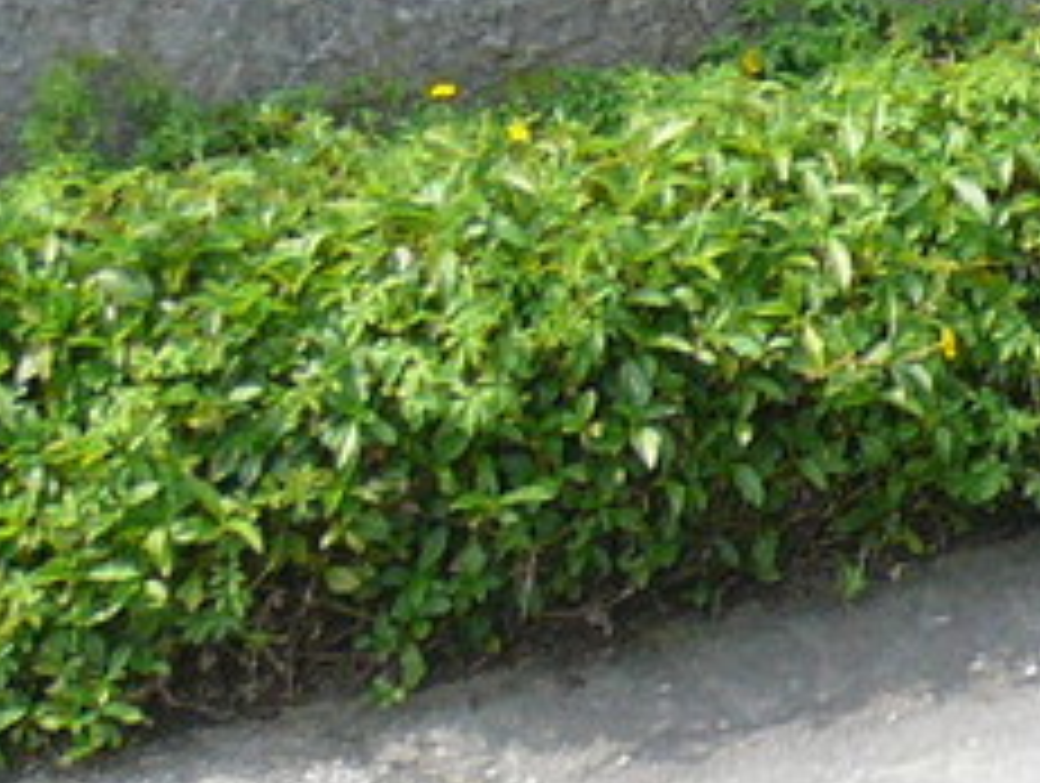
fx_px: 4393
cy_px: -752
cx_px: 1495
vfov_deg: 9.6
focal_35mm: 146
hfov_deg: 12.9
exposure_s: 1/320
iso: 100
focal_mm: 4.6
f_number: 2.8
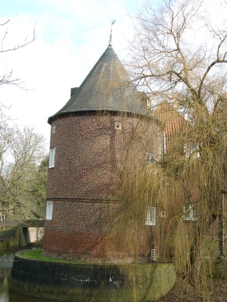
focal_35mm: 45
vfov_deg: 42.1
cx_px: 114
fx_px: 393
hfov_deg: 32.2
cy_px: 151
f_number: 4
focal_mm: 9.29
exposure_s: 1/234
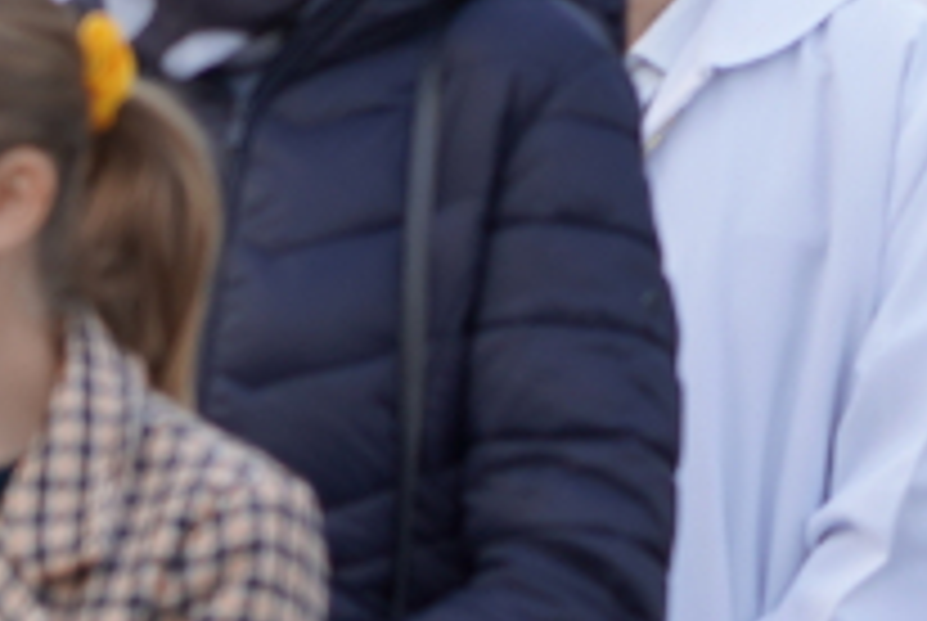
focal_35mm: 662
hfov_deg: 3.1
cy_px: 511
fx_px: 17071
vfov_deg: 2.1
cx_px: 1566
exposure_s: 1/160
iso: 125
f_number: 4
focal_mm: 105
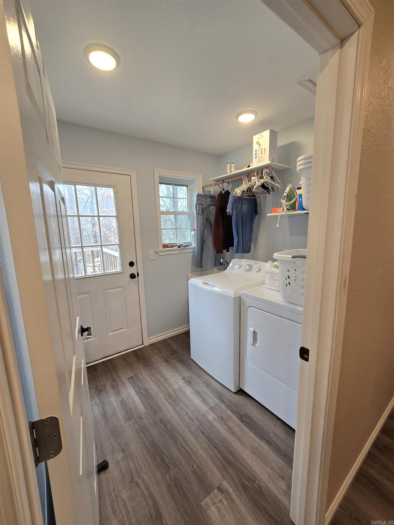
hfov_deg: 89.9
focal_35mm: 13
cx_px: 197
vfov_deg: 106.2
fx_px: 197
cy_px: 262
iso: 80
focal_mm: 2.2
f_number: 2.2
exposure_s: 1/60.2
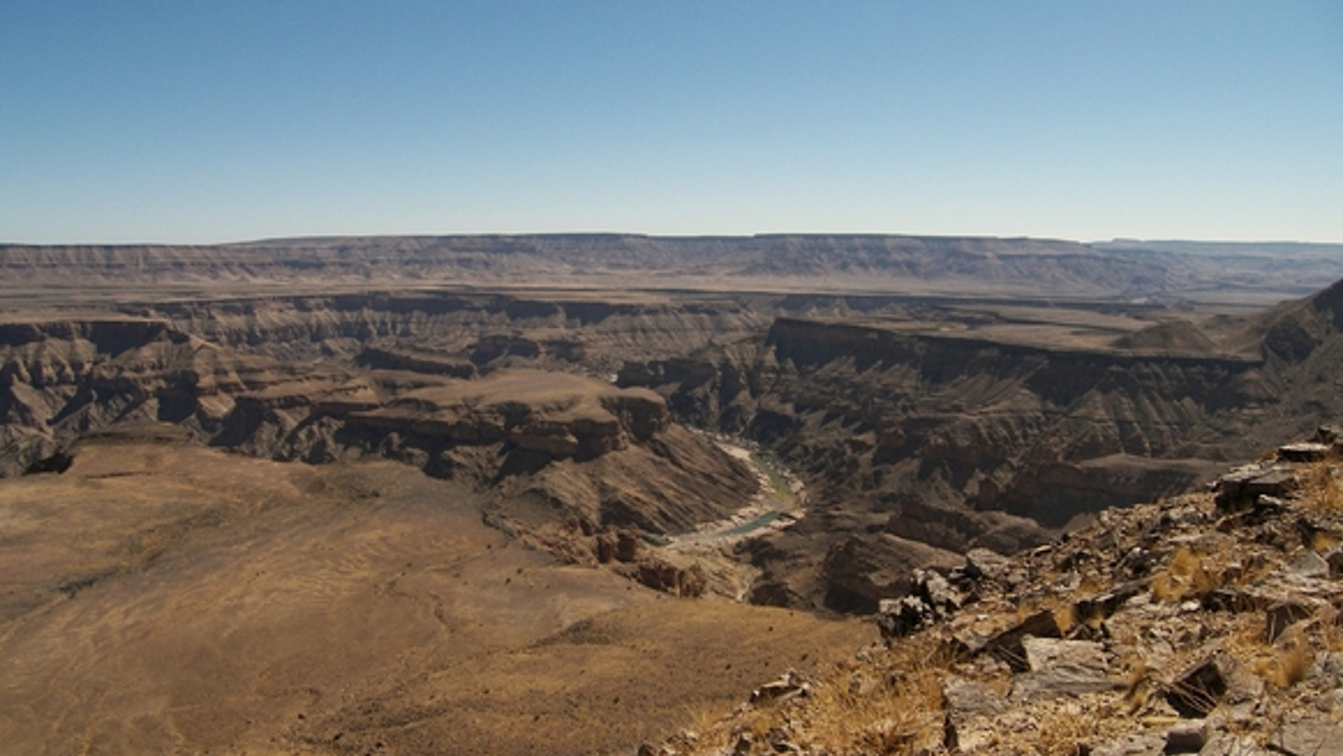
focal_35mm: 27
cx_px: 663
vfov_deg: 42.9
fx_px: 962
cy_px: 418
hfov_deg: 69.9
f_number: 3.6
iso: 50
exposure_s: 1/1250
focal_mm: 5
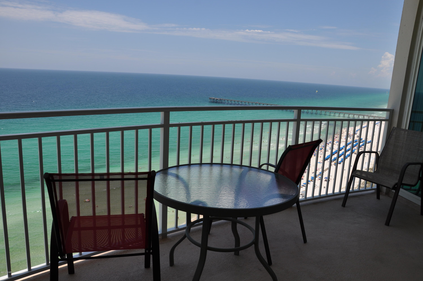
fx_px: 317
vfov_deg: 47.8
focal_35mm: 27
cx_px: 212
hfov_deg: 67.4
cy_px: 140
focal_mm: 18
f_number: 11
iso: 200
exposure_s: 1/500
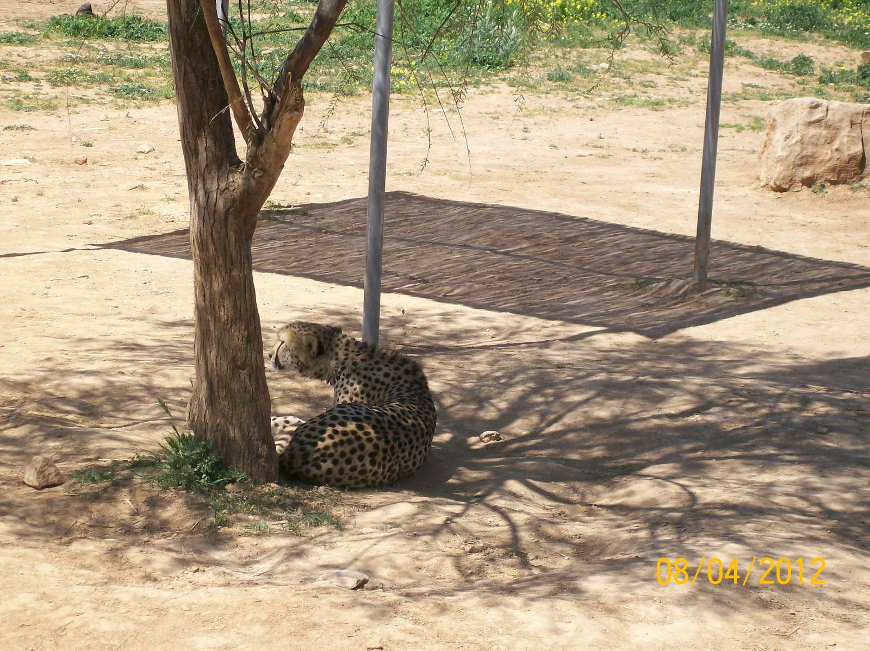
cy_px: 326
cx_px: 435
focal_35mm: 108
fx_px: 2713
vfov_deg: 13.7
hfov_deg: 18.2
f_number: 4.8
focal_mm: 18
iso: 80
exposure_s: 1/522
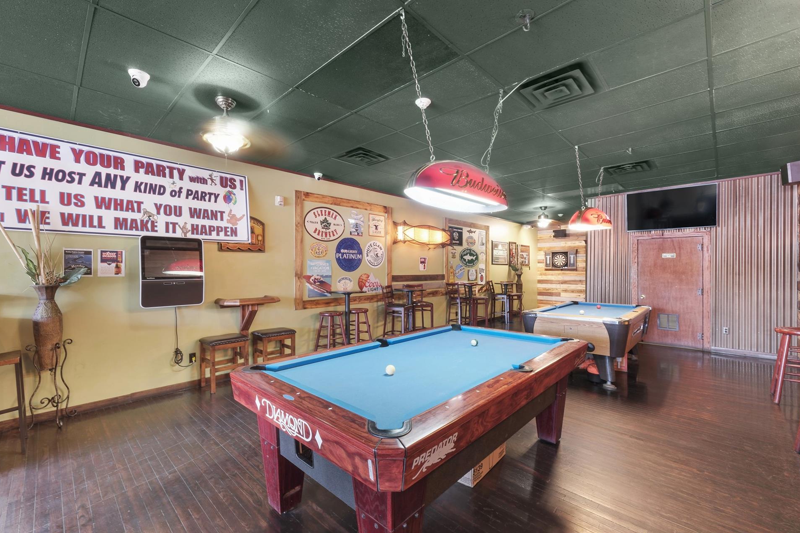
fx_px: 333
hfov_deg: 100.4
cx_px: 396
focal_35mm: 15
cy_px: 277
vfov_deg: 77.3
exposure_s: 7
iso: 400
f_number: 8
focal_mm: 9.2
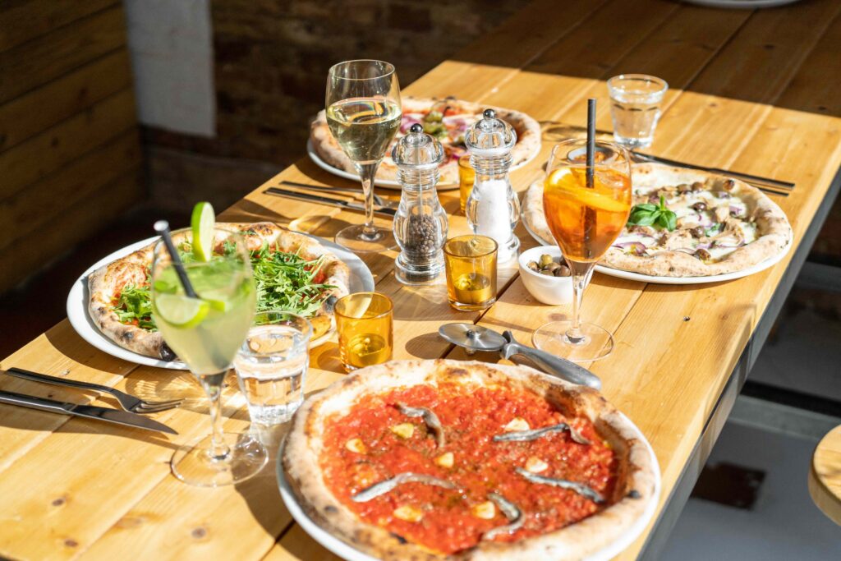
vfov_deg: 24.6
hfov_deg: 36.2
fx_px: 1285
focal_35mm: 55
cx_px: 420
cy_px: 280
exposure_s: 1/8000
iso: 640
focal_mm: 55
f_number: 3.2
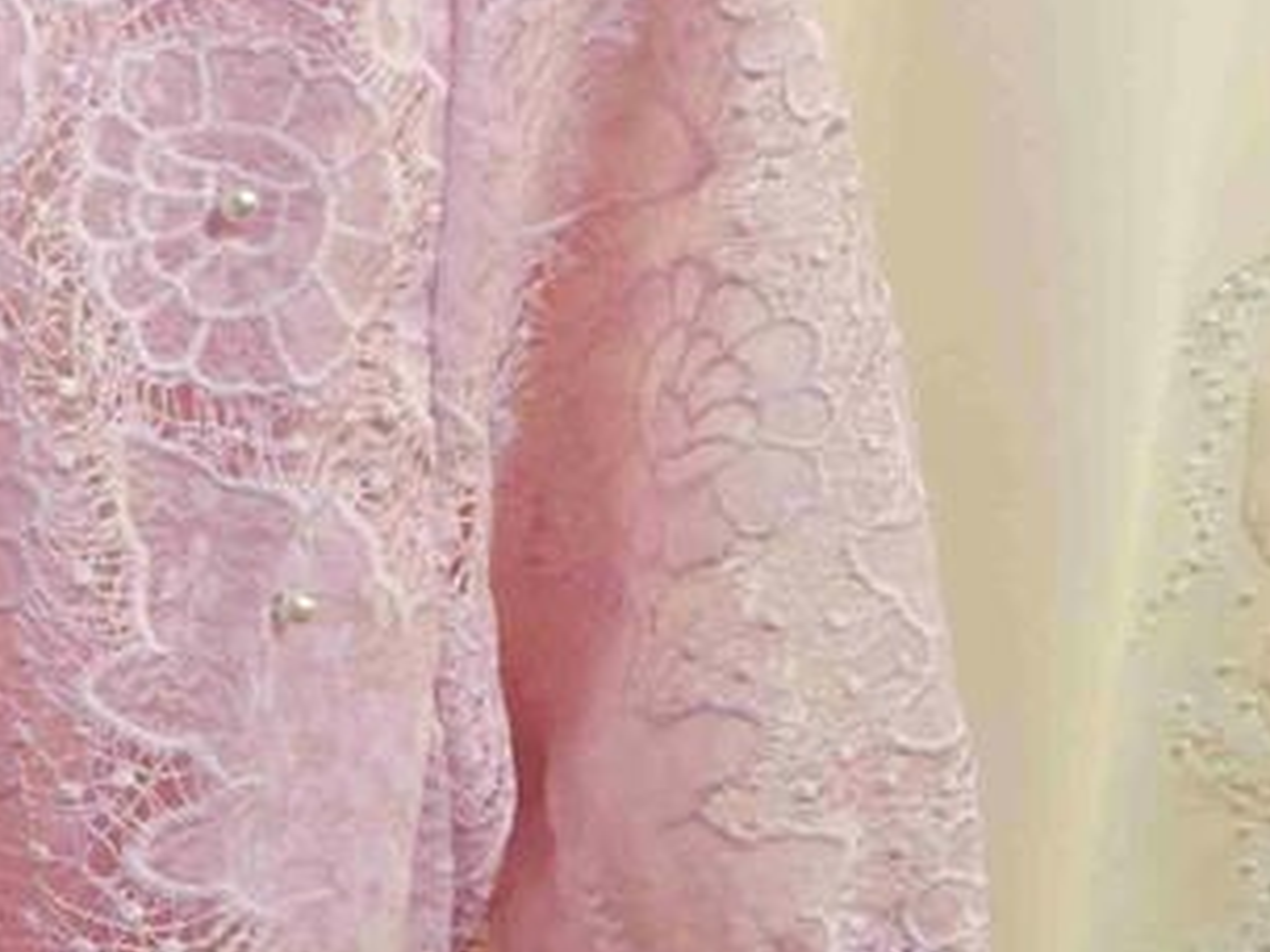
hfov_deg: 23.9
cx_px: -547
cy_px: 697
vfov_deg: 21.8
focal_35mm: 67
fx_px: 2458
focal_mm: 2.03
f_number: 1.8
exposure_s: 1/60
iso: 64
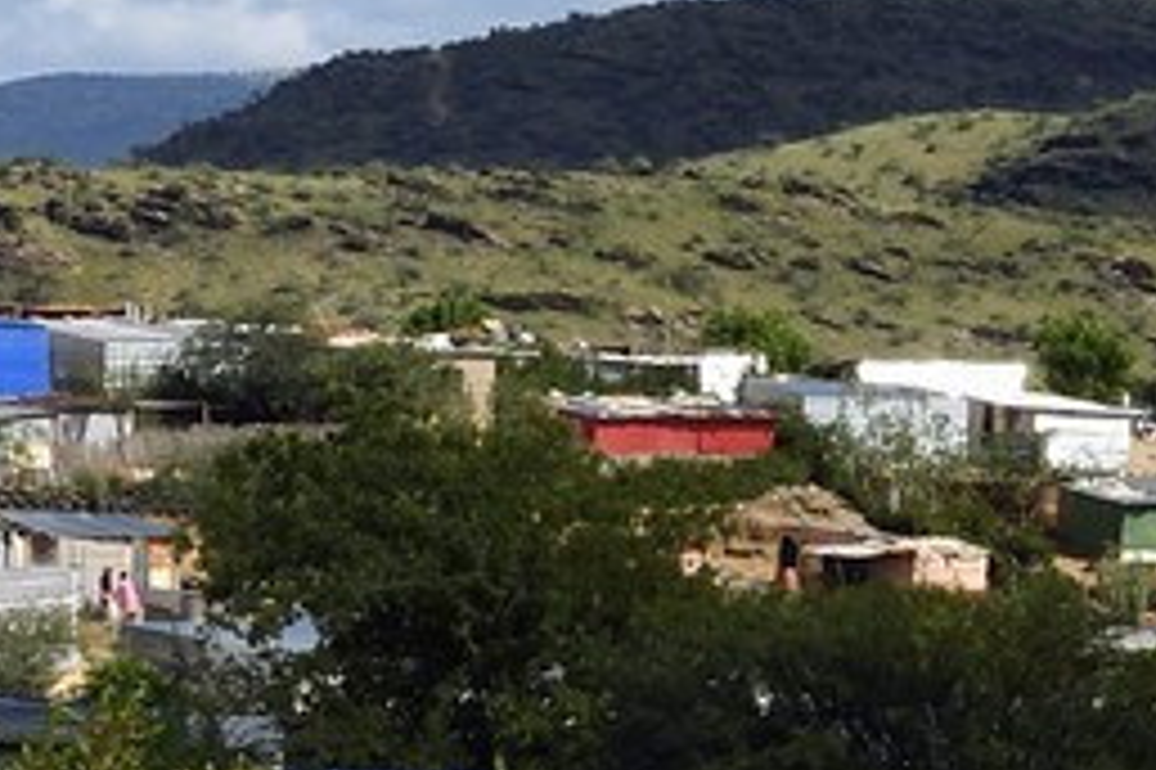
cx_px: 3504
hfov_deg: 4.5
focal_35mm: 436
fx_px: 13991
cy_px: 752
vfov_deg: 3.1
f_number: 11
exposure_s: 1/640
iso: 400
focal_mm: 70
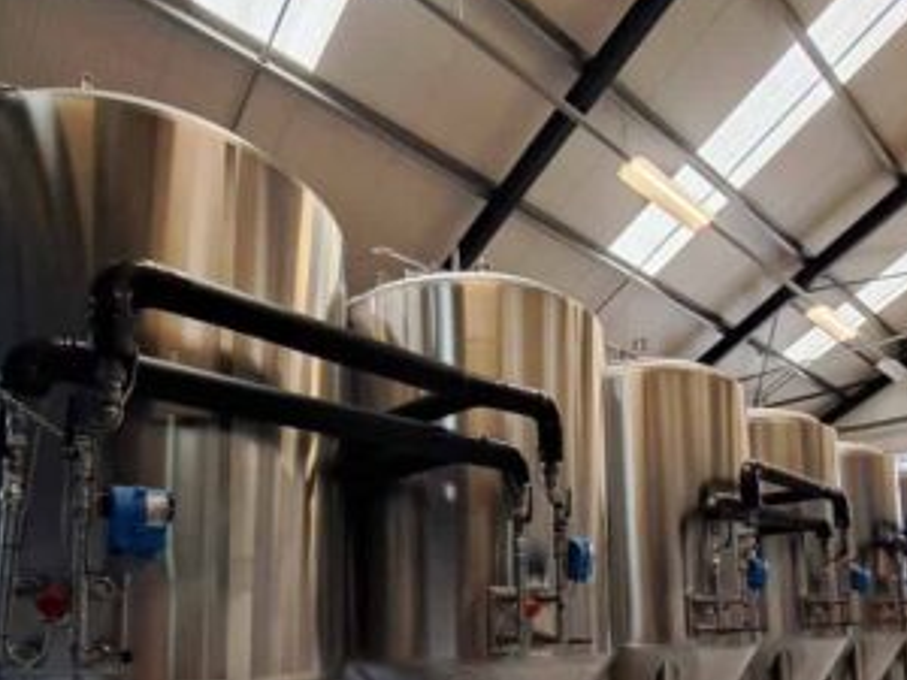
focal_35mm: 24
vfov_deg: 53.4
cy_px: 533
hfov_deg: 71.6
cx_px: 438
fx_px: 629
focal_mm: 1.7
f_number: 2.2
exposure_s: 1/50
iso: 160
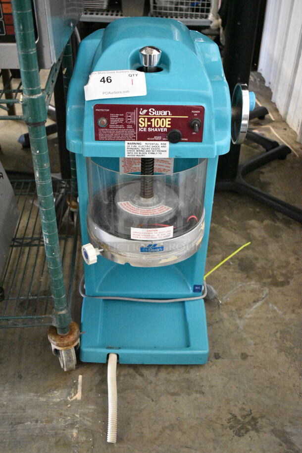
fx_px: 471
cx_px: 151
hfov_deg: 35.5
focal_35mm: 38
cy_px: 226
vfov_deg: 51.3
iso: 9000
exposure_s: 1/40
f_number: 4
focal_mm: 25
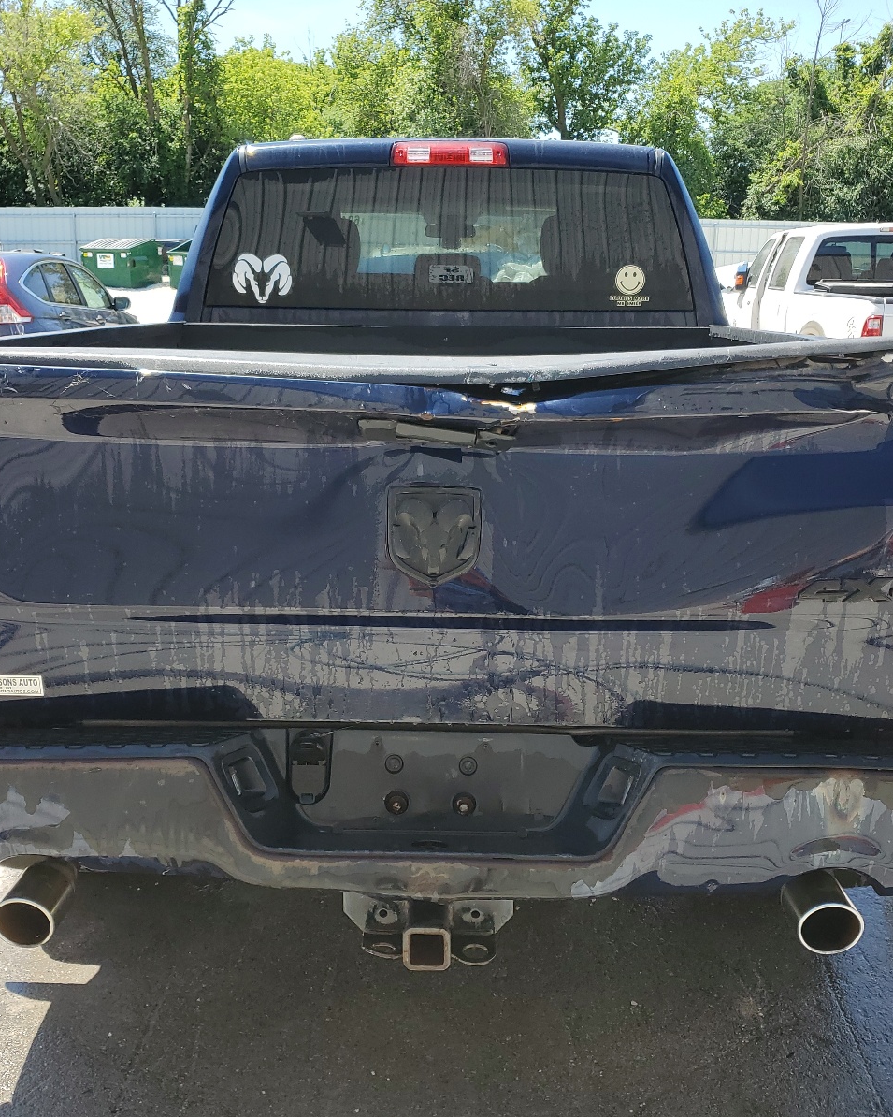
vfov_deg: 52.8
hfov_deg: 43.4
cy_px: 560
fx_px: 1123
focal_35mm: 34
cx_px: 454
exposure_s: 1/1429
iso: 50
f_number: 1.5
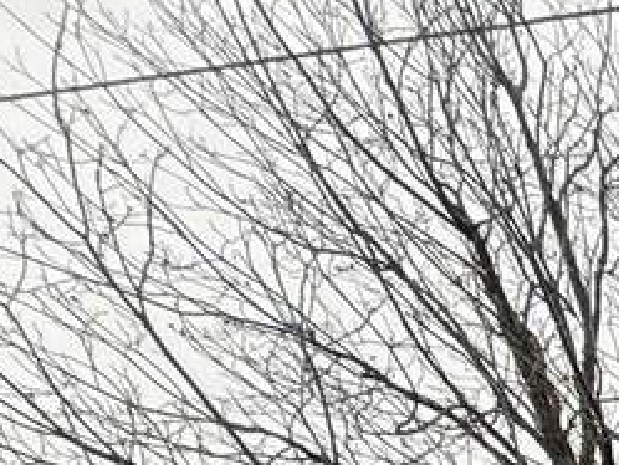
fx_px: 1288
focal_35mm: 72
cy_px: 1126
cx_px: 1539
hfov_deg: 14.5
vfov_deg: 14.0
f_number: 2.2
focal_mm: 2.22
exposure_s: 1/171
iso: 50
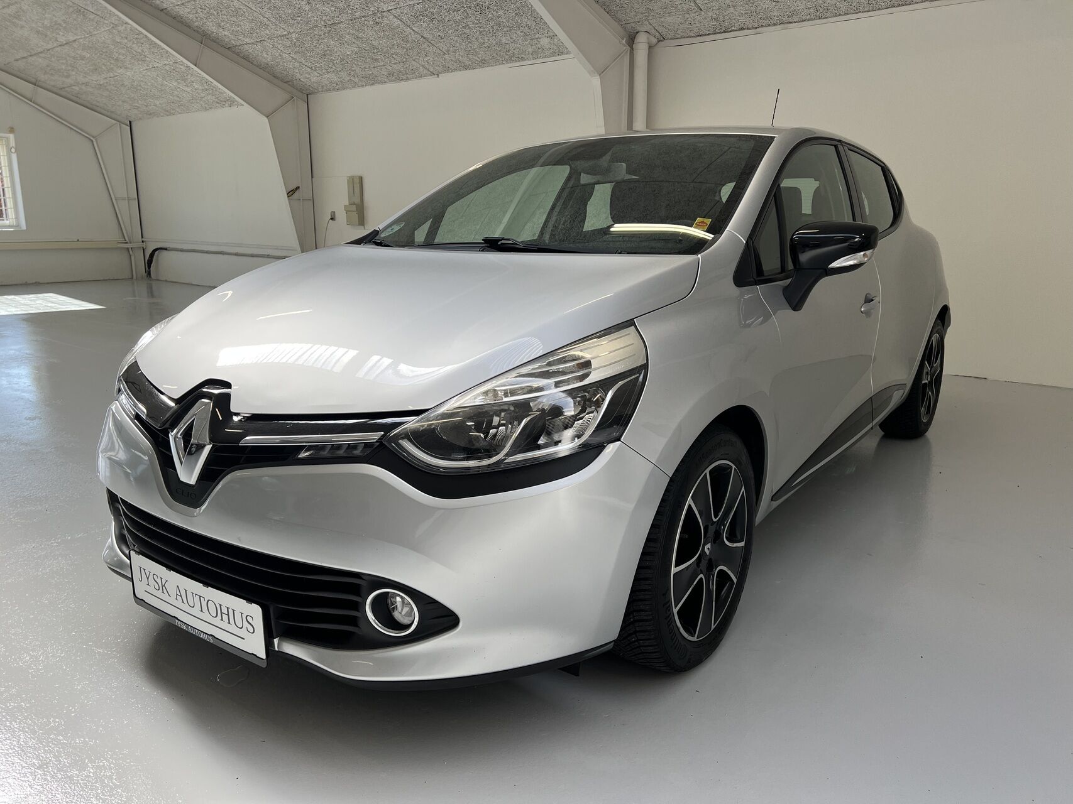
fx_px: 806
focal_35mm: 26
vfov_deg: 53.1
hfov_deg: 67.3
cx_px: 536
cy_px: 402
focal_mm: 5.7
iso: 50
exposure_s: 1/383
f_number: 1.5
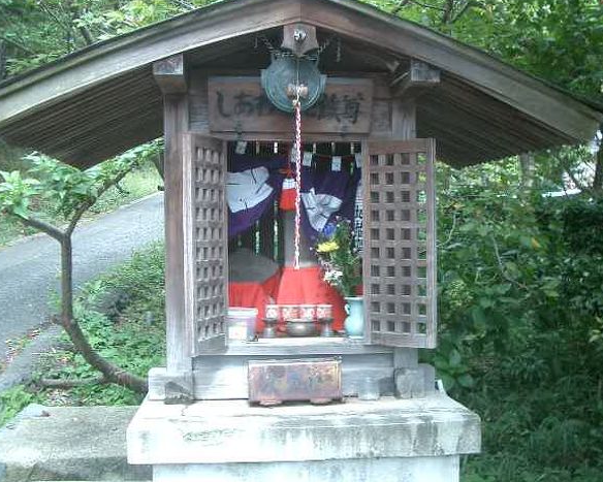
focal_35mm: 38
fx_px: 678
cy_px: 239
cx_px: 309
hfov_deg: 47.9
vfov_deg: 39.1
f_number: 2.6
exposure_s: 1/60
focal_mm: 5.8
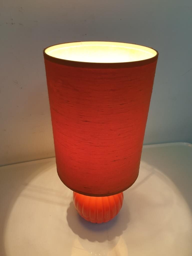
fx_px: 192
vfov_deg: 67.3
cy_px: 128
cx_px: 96
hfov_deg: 53.1
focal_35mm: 26
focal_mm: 4.3
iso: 80
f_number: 2.4
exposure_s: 1/100
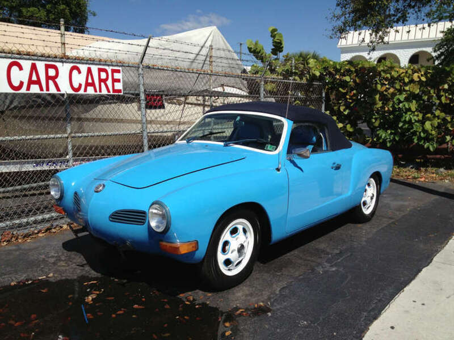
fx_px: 459
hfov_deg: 52.6
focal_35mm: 35
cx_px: 227
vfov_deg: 40.7
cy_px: 170
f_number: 2.4
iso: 50
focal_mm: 4.28
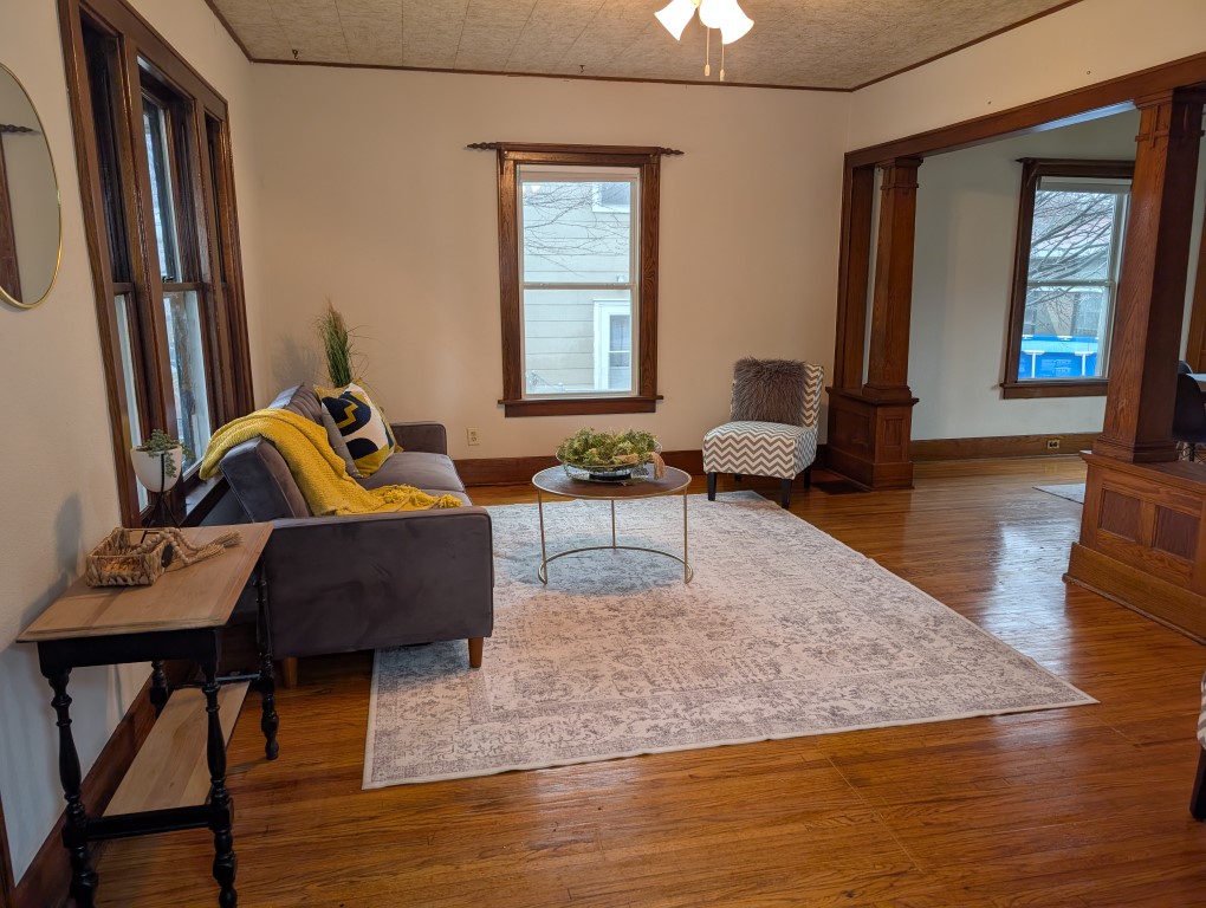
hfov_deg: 71.5
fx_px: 837
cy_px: 454
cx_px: 603
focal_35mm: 24
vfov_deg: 56.9
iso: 40
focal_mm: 6.9
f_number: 1.68
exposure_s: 1/24
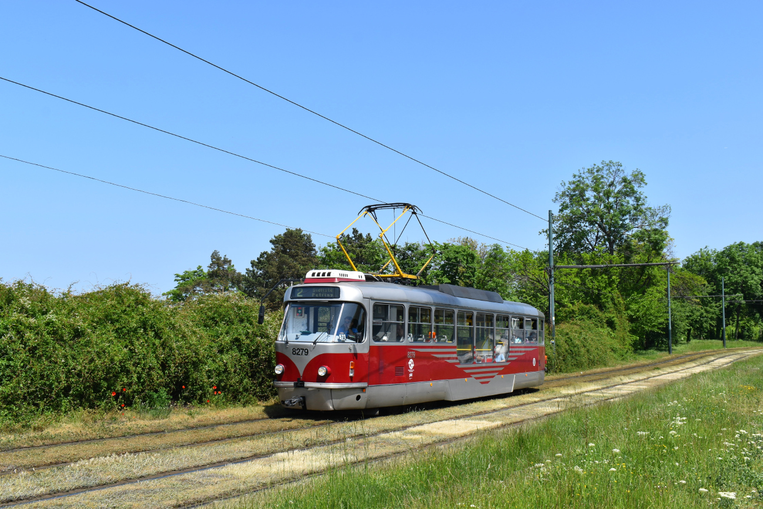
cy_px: 254
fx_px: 795
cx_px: 382
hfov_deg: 51.3
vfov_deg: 35.5
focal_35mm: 38
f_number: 10
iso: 200
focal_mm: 25
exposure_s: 1/400
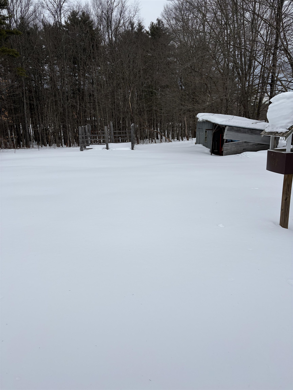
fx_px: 293
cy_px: 195
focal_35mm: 26
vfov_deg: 67.3
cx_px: 146
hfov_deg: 53.1
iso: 50
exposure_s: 1/2451
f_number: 1.6
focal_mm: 5.96
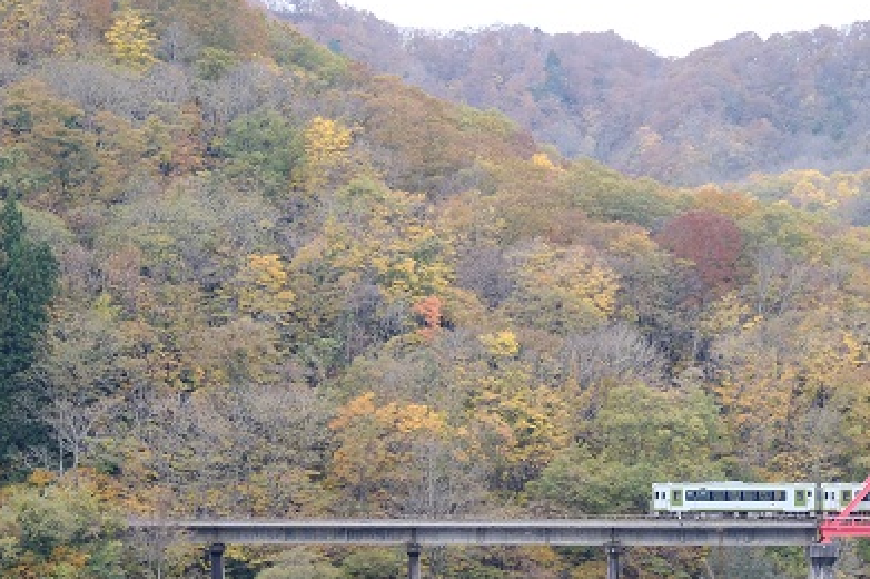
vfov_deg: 14.3
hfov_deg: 21.5
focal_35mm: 95
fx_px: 2294
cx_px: 496
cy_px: 443
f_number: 2.8
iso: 500
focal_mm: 38.8
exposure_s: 1/500
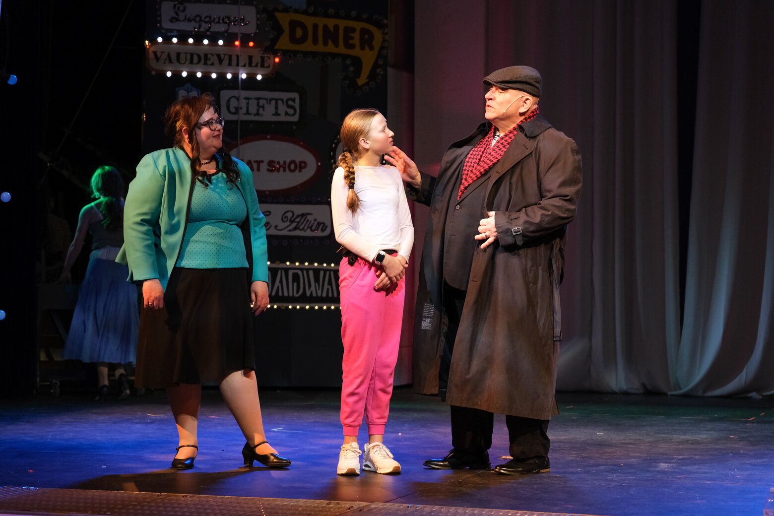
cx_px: 387
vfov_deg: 18.2
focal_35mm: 75
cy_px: 258
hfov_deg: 27.0
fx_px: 1612
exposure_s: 1/140
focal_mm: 50
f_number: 3.2
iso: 2000
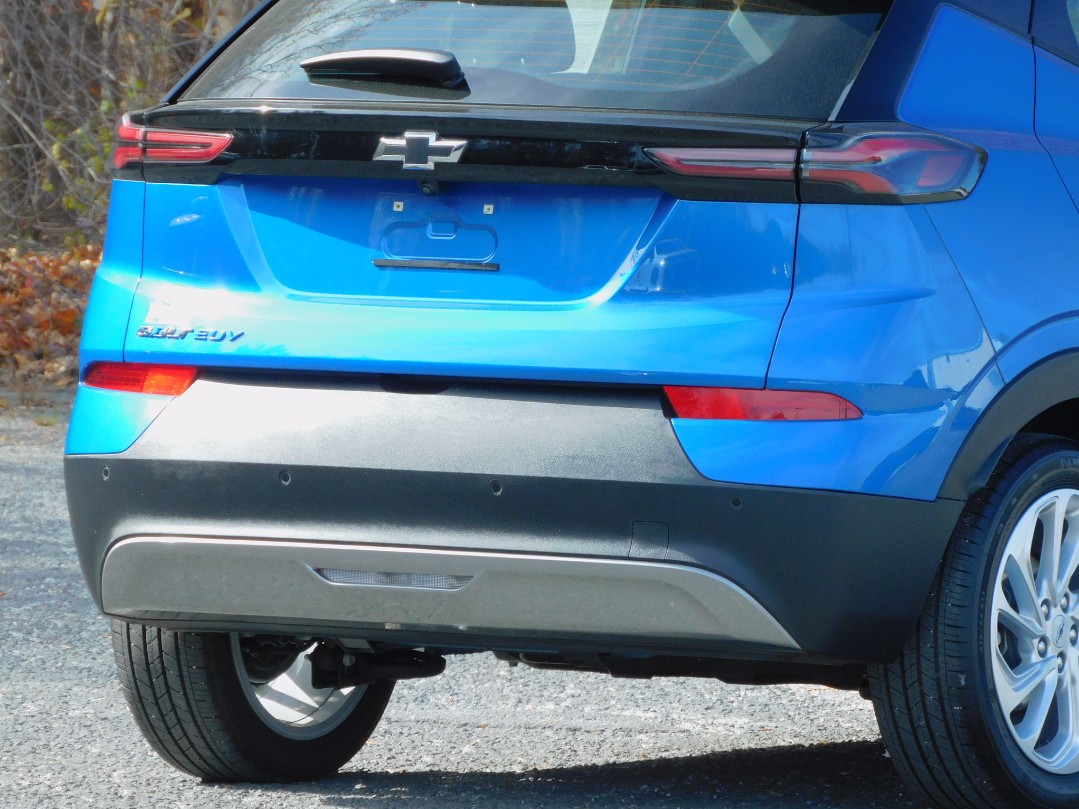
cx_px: 540
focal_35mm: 450
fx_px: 14027
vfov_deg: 3.3
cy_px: 404
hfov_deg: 4.4
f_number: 5.6
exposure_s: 1/250
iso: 220
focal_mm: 80.6
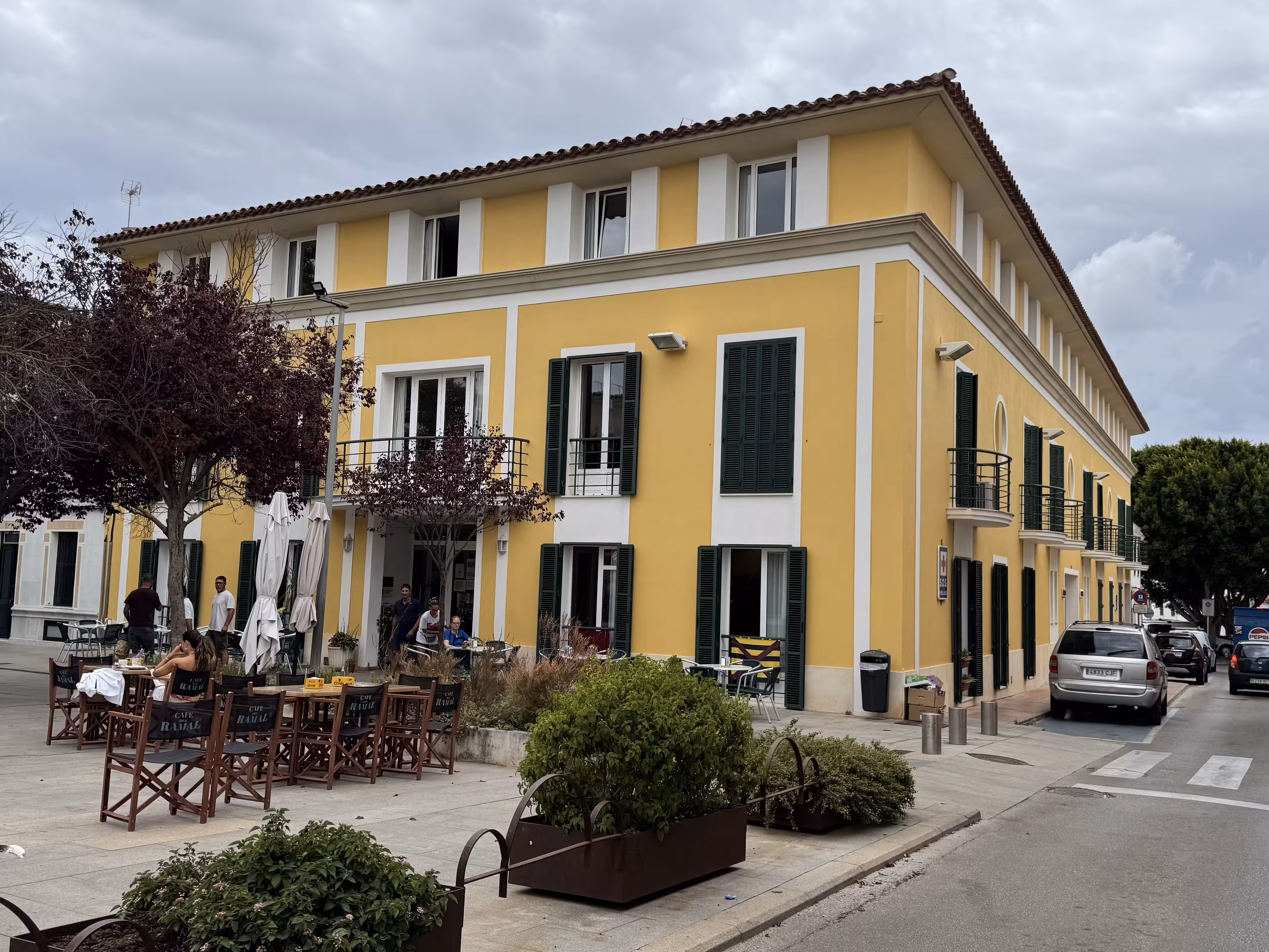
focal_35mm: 24
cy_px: 476
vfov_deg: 56.8
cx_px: 634
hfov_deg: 71.6
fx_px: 880
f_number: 1.78
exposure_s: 1/4975
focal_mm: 6.76
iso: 80
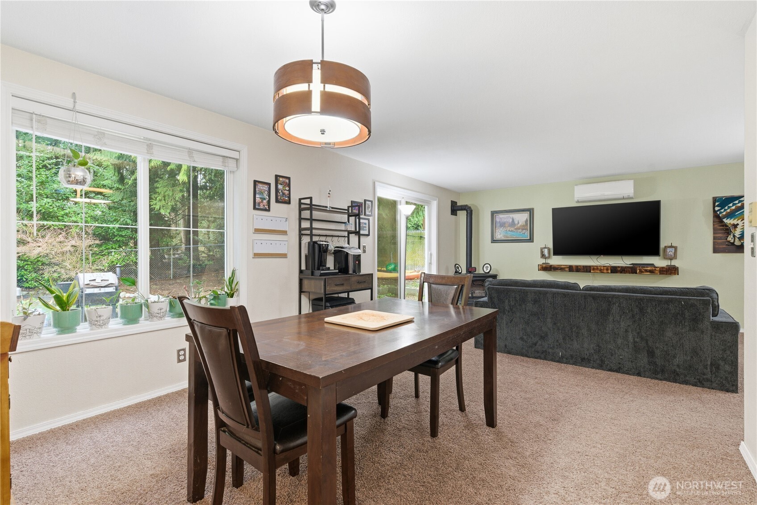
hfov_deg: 96.7
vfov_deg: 73.8
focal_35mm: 16
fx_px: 336
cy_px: 252
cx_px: 378
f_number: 7.1
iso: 400
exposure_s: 1/125
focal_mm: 16
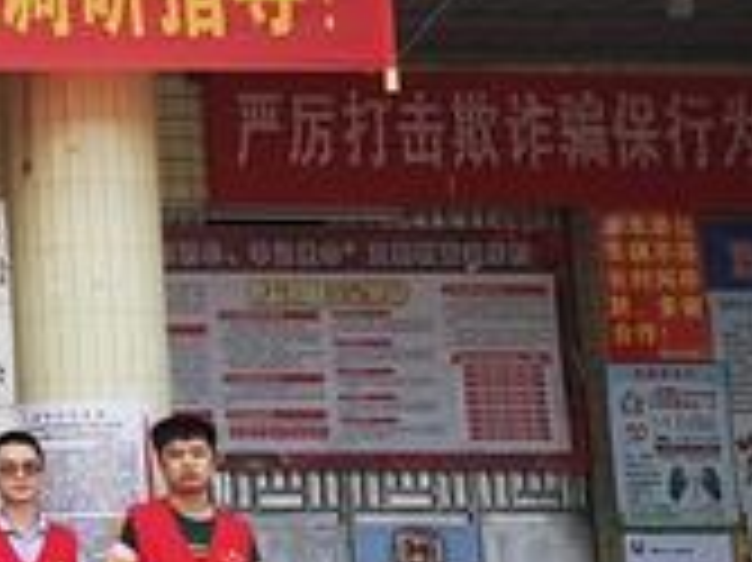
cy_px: 229
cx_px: -509
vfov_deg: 15.2
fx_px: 2106
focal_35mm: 97
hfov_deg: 17.3
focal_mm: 5.58
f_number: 1.8
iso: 50
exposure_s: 1/469
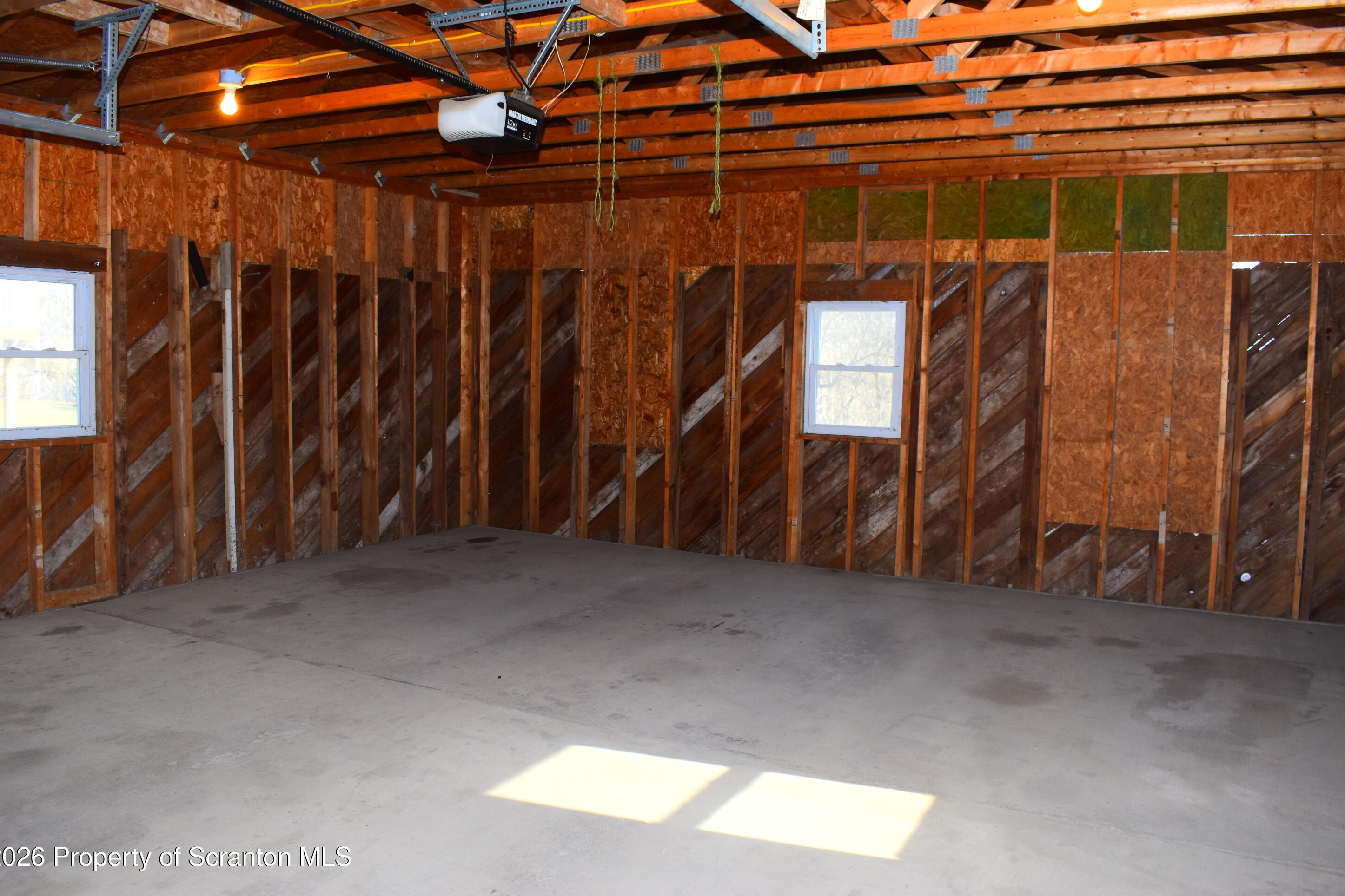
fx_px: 1046
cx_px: 663
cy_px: 435
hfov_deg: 65.5
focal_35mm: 28
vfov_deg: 46.4
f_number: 5.6
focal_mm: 18
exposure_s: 1/125
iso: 320
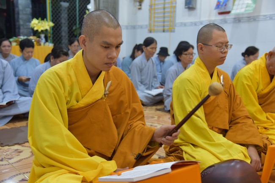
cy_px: 92
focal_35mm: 44
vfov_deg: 30.5
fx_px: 336
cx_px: 138
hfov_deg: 44.5
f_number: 4
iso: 720
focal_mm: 44
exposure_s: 1/60
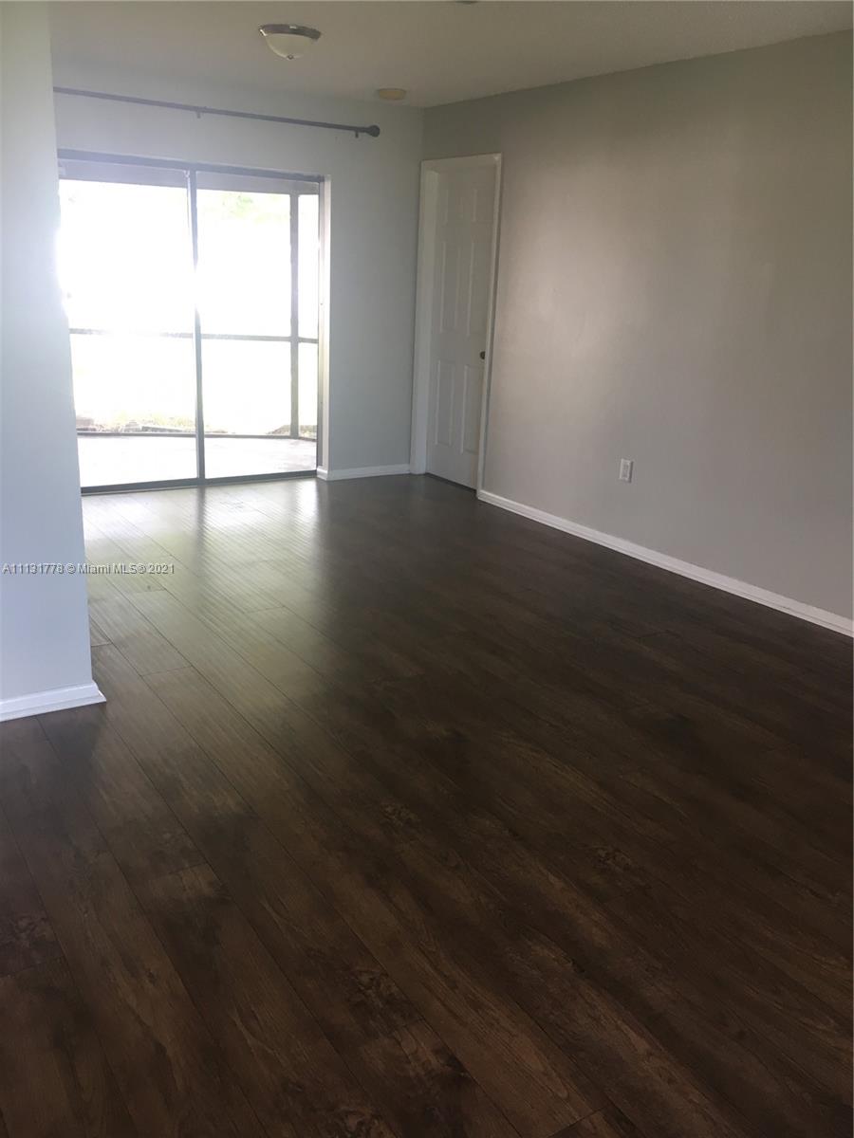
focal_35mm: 29
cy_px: 569
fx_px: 954
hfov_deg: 48.2
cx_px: 427
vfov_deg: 61.7
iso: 50
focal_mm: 4.15
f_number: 2.2
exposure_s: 1/30
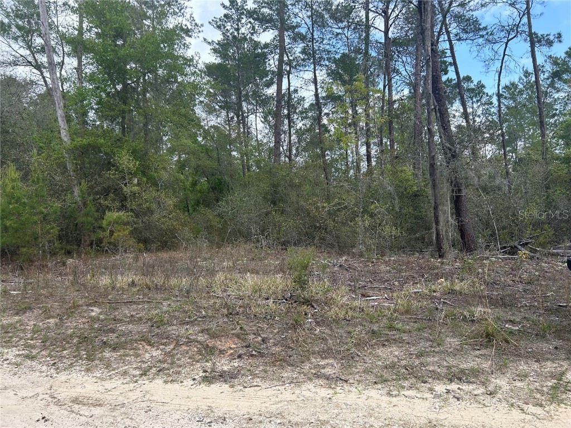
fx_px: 429
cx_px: 286
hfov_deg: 67.3
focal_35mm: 26
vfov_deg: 53.1
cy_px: 214
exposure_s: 1/909
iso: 50
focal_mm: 5.7
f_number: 1.5
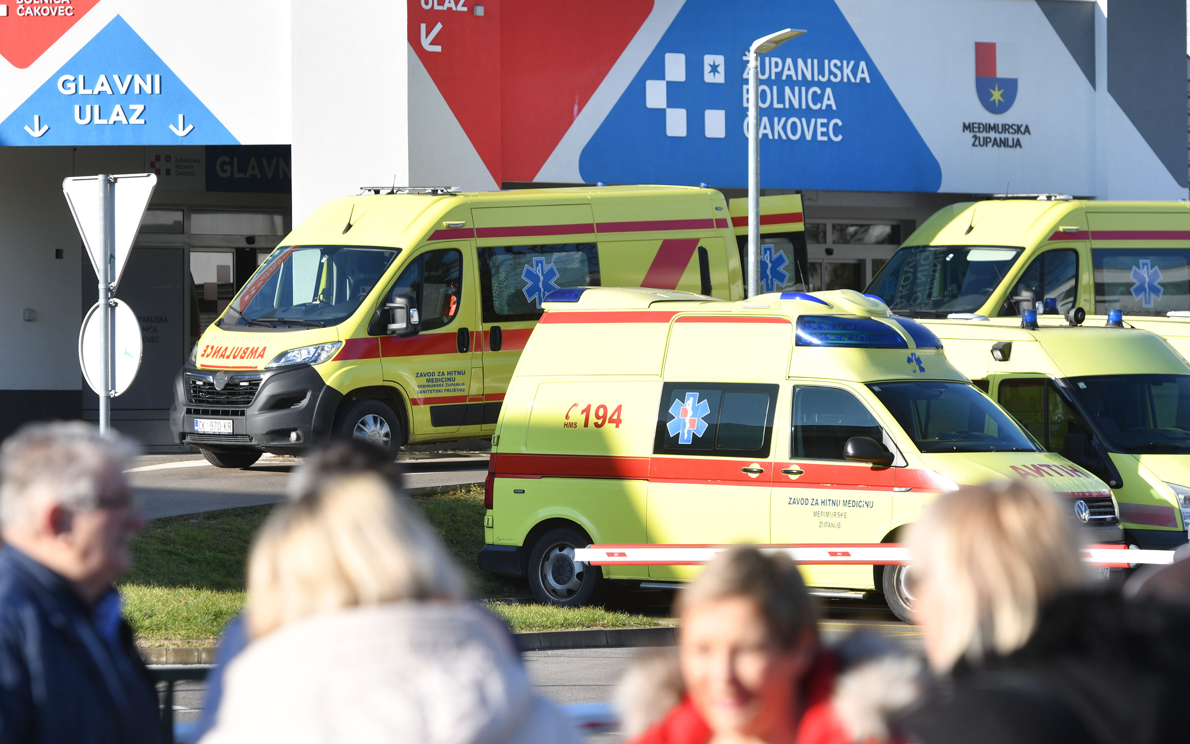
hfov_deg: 10.4
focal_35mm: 201
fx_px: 6519
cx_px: 636
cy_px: 260
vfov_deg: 6.5
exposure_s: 1/400
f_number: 8
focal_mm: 150
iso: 100
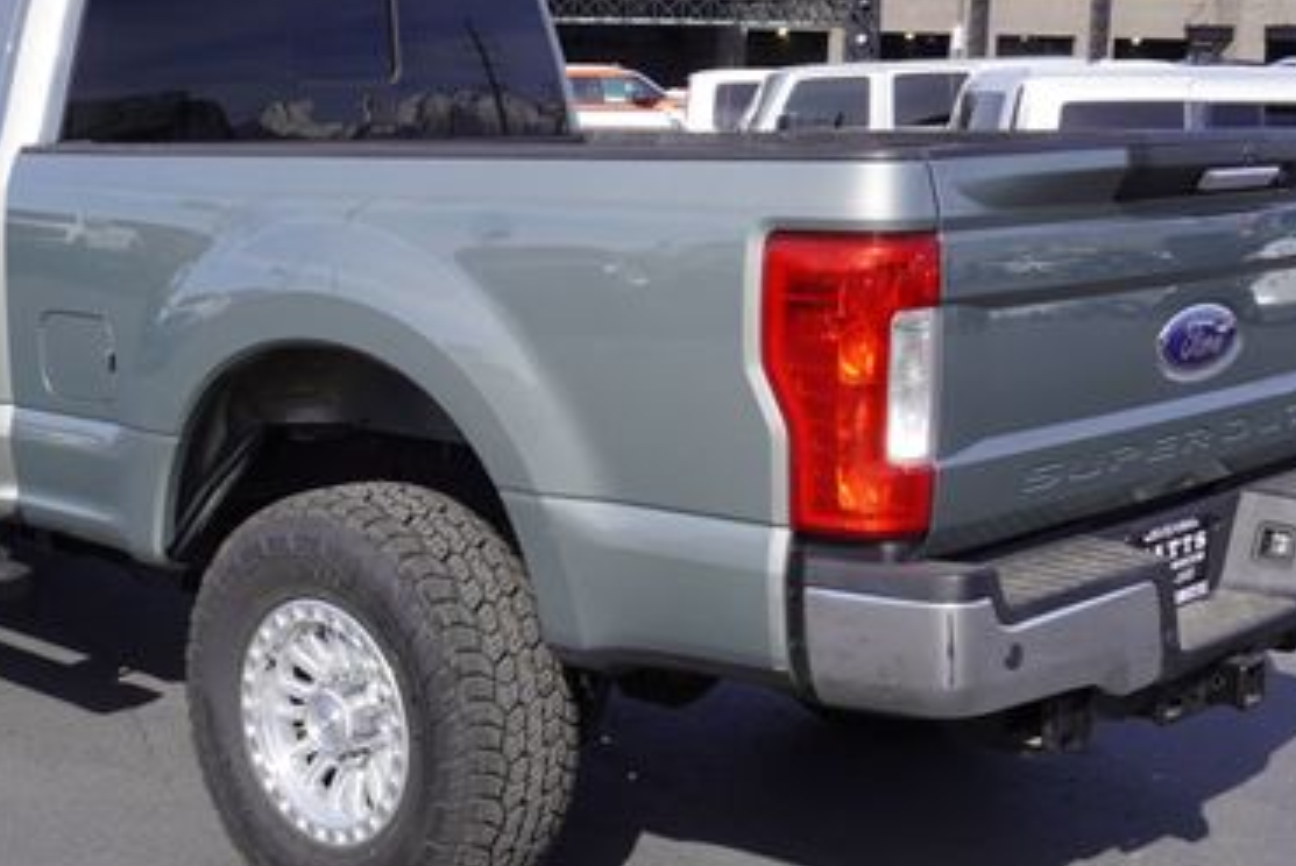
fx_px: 2054
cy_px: 440
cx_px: 398
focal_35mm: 57
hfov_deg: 34.6
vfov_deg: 23.8
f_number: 9
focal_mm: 22
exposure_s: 1/125
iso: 100
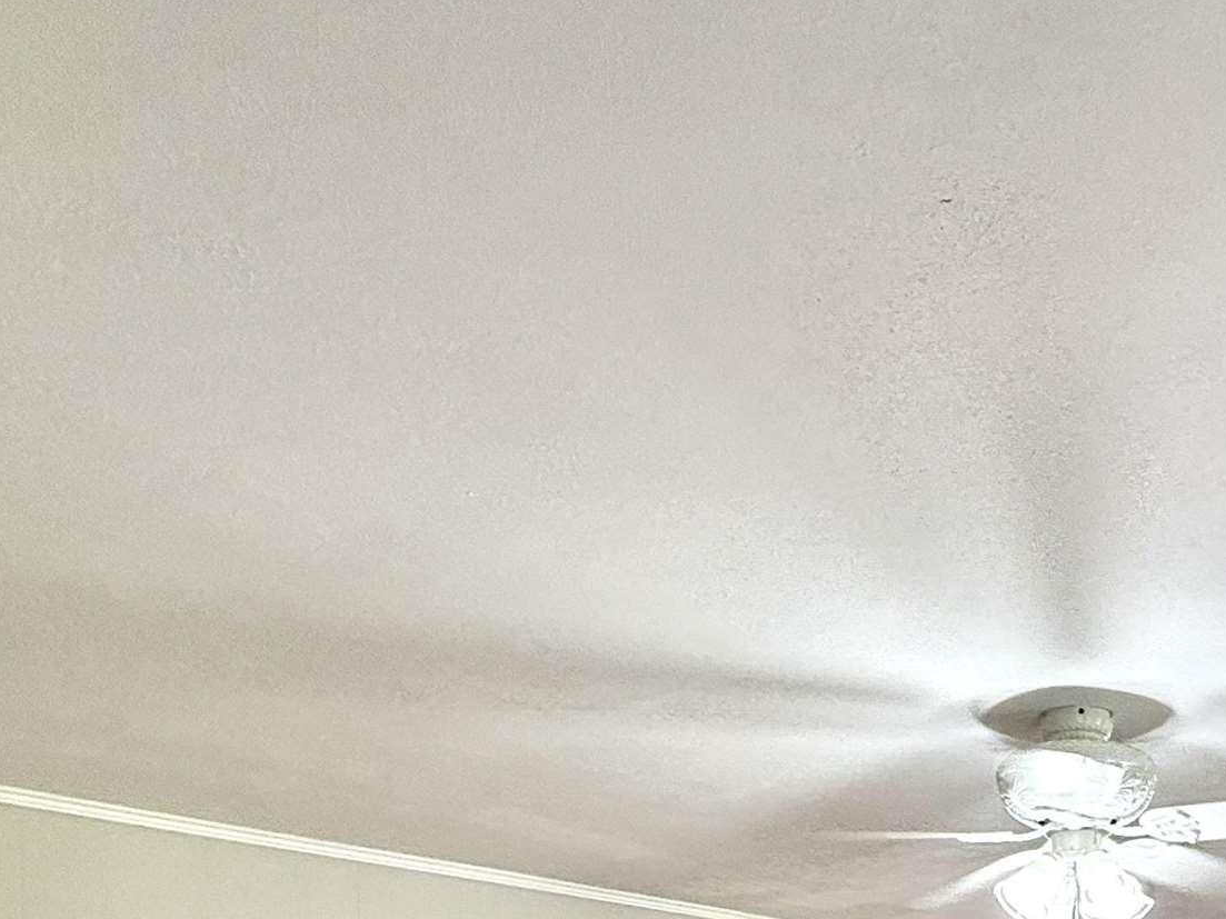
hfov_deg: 44.8
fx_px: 1381
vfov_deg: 29.1
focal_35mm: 39
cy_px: 1221
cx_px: 1028
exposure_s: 1/120
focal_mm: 2.22
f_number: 2.2
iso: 200
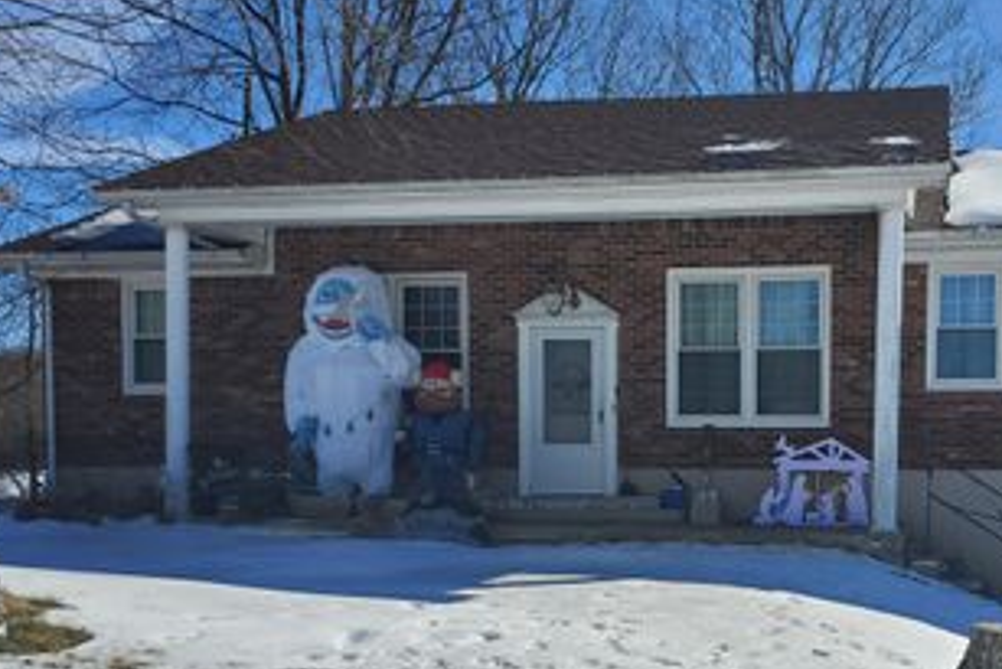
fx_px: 1225
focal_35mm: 44
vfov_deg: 30.2
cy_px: 468
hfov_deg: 43.5
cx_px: 715
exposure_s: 1/2632
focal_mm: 4.3
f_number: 2.4
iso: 50
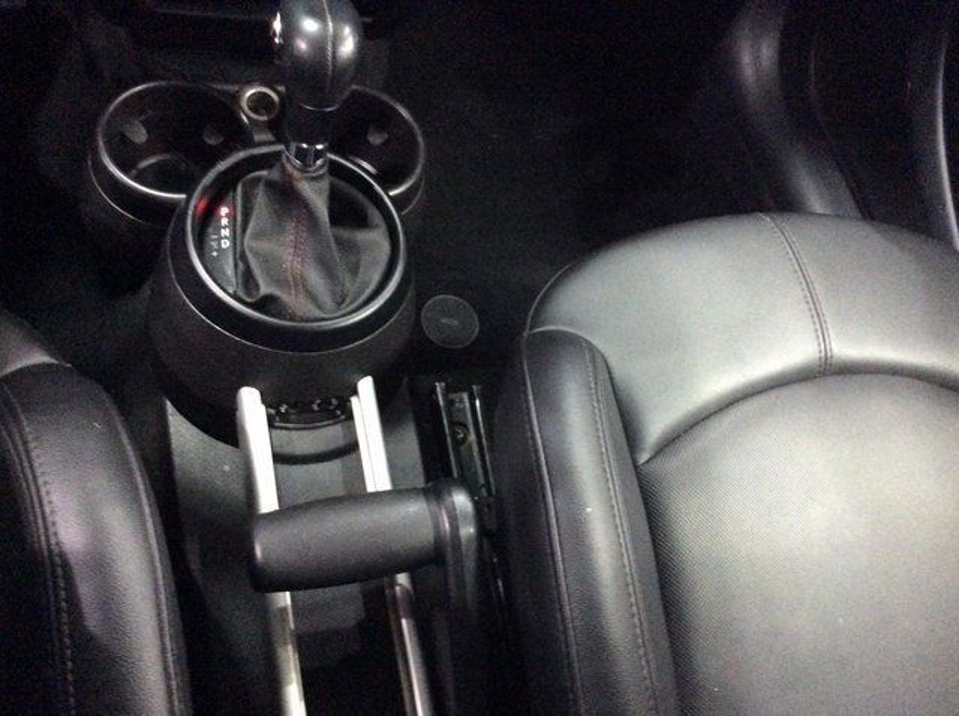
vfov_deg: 44.1
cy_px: 358
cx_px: 480
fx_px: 885
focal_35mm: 32
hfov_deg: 56.9
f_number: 2.4
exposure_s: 1/15
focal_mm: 3.3
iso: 640
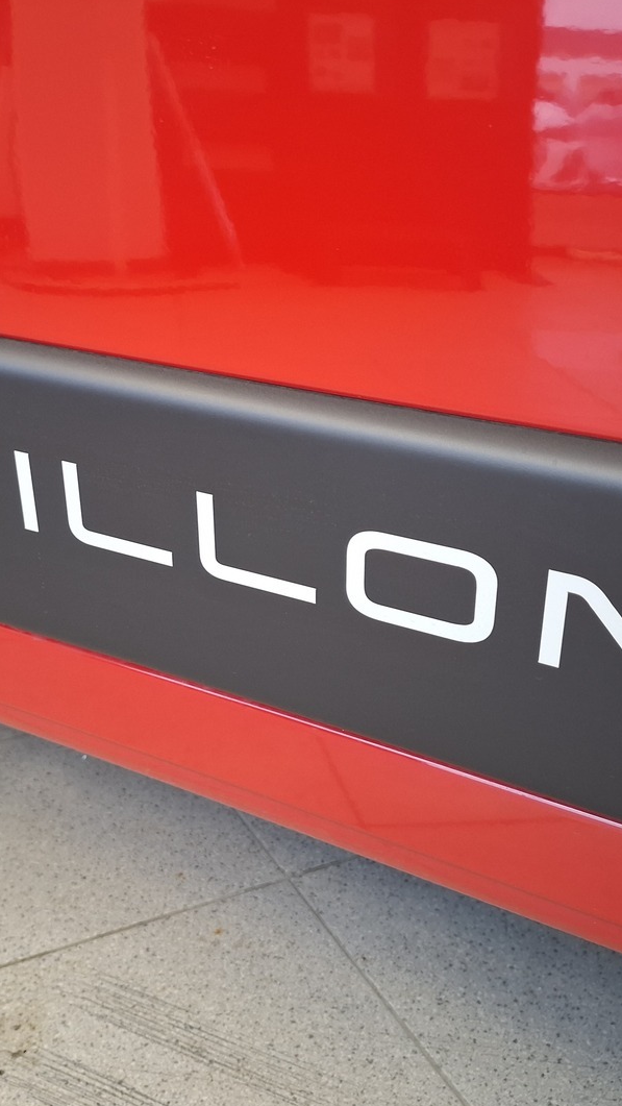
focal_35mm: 34
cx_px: 265
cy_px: 549
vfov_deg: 58.0
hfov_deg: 34.6
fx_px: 997
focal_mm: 5.54
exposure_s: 1/50
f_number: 1.8
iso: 320
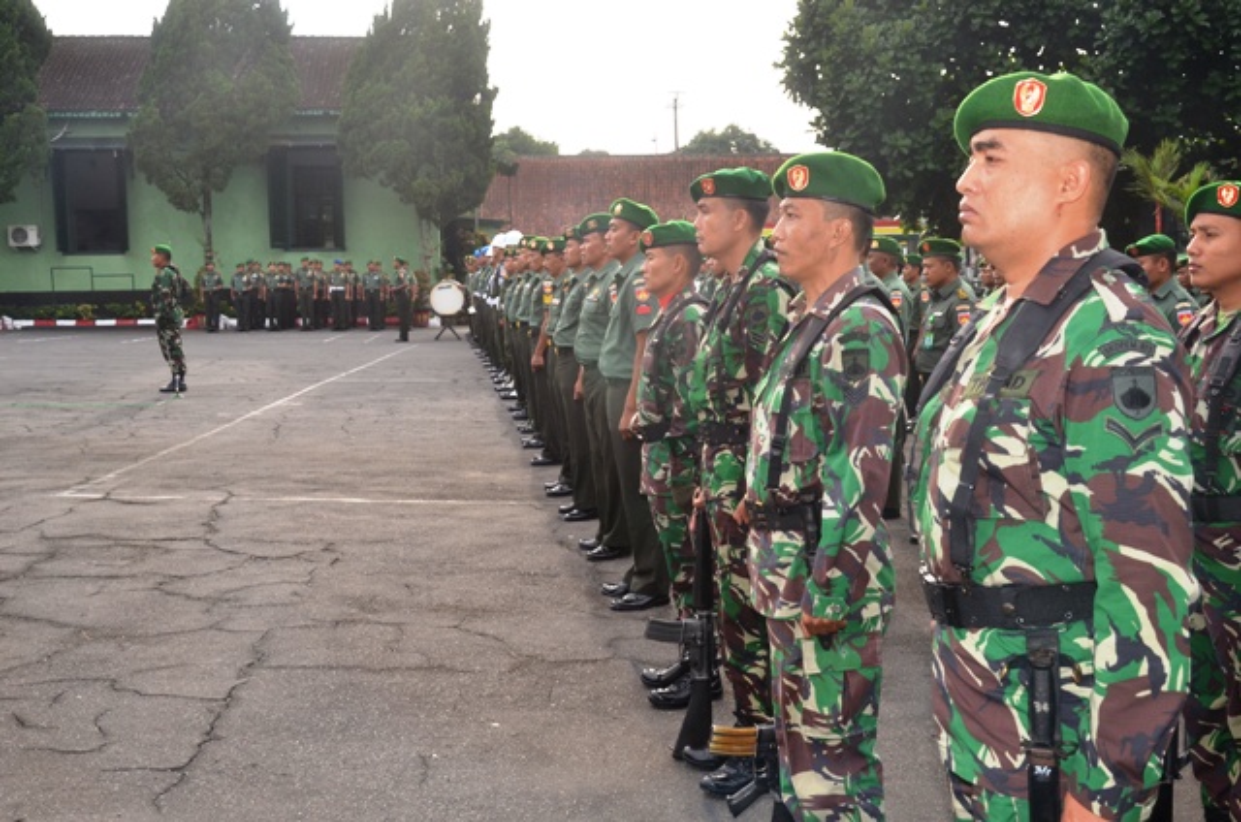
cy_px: 411
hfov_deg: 49.6
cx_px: 620
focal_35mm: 39
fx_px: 1342
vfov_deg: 34.1
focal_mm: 26
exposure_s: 1/250
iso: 320
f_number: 8
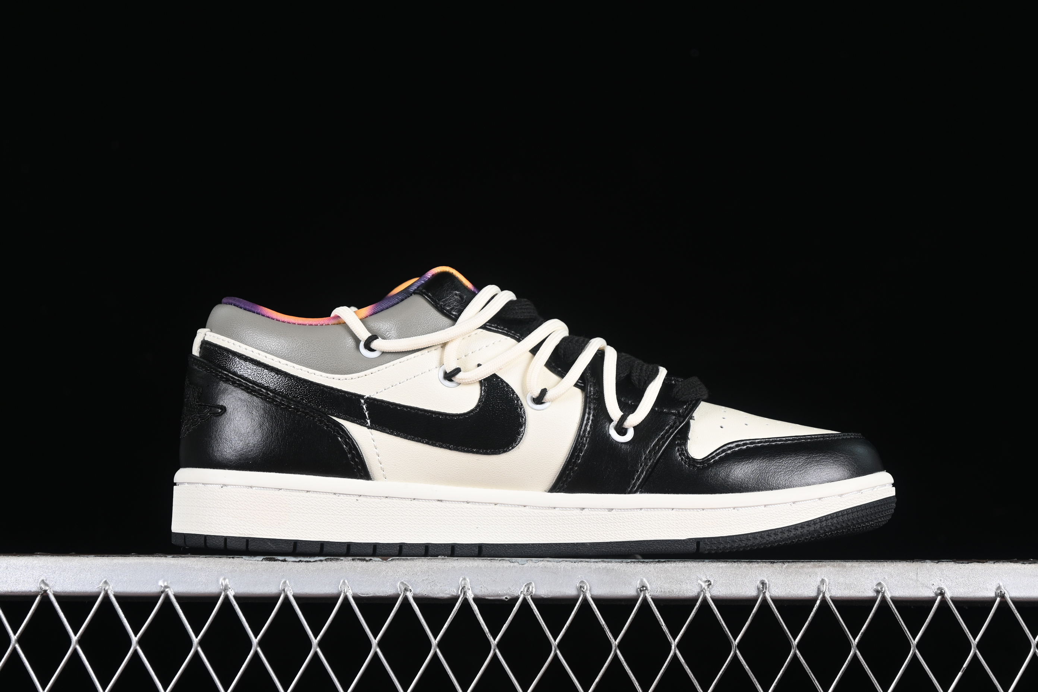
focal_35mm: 75
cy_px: 346
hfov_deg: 27.0
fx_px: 2162
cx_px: 519
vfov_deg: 18.2
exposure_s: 1/60
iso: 160
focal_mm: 50
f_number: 6.3
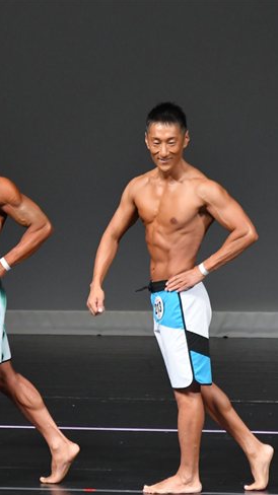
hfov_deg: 2.3
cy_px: 261
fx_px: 6876
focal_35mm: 524
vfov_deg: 4.1
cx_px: -14
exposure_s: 1/400
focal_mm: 210
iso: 4000
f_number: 5.6
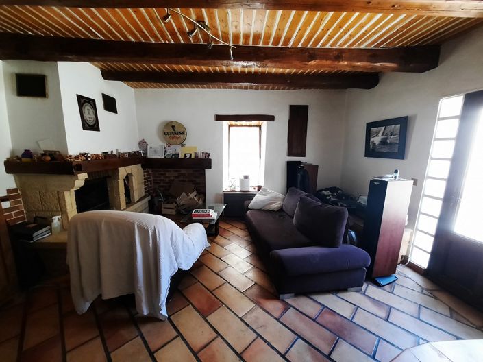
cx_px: 242
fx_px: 181
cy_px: 181
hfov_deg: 106.2
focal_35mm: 13
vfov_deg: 89.9
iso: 250
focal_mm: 1.74
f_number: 2.2
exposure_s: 1/25
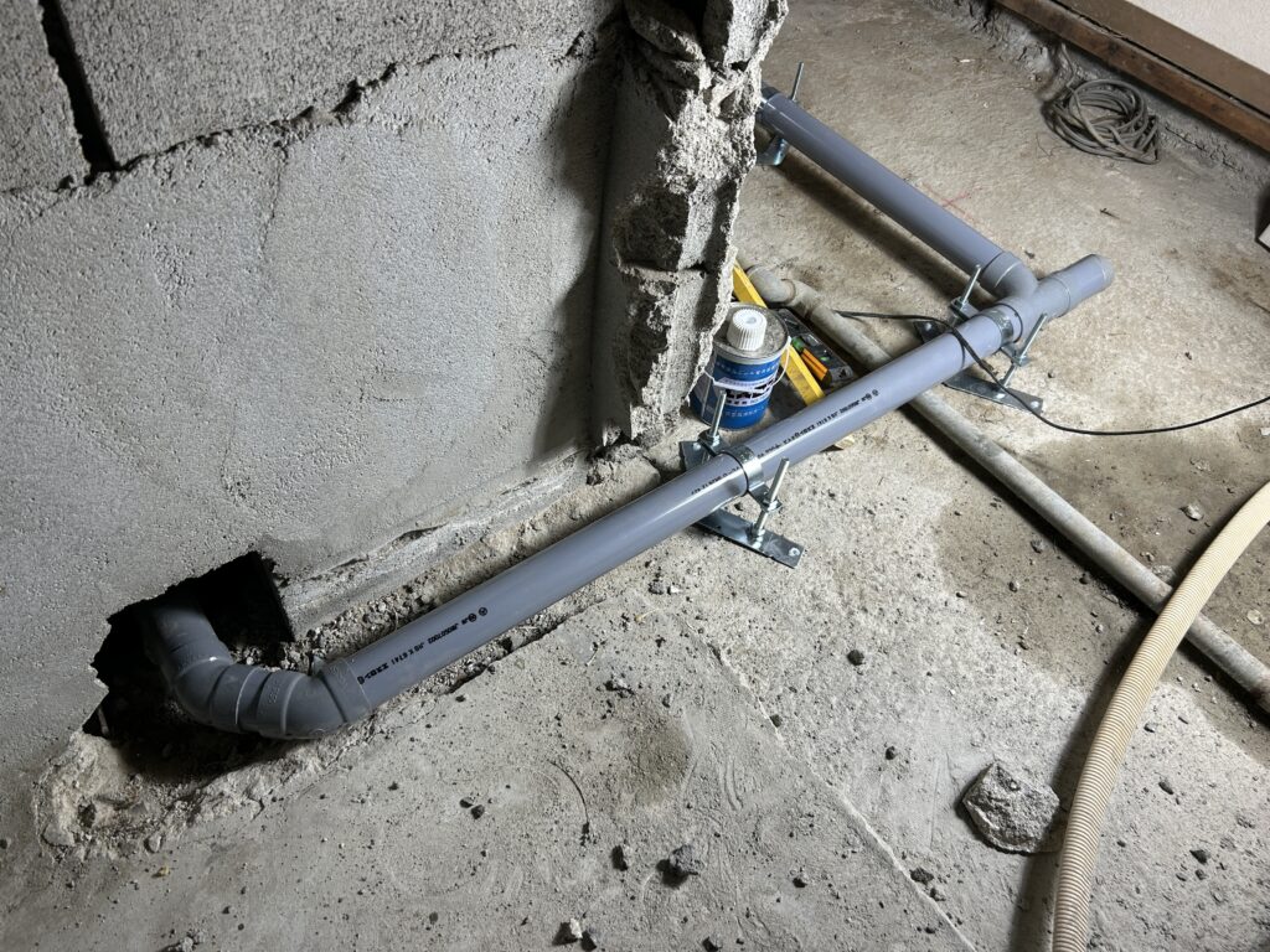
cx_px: 635
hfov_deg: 67.3
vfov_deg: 53.1
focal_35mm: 26
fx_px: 954
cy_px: 476
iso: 50
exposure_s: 1/120
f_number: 1.5
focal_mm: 5.7
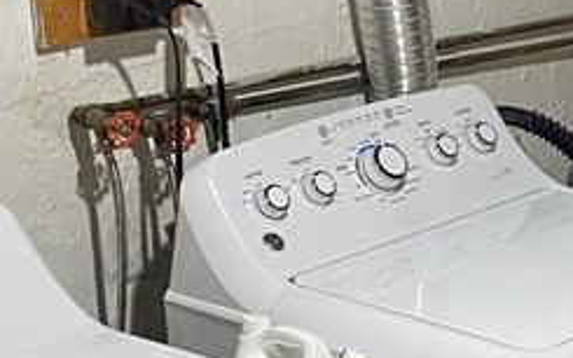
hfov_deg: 18.0
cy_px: 325
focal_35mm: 115
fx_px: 1795
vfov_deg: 11.3
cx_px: 449
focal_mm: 4.25
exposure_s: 1/60
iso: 320
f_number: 1.8
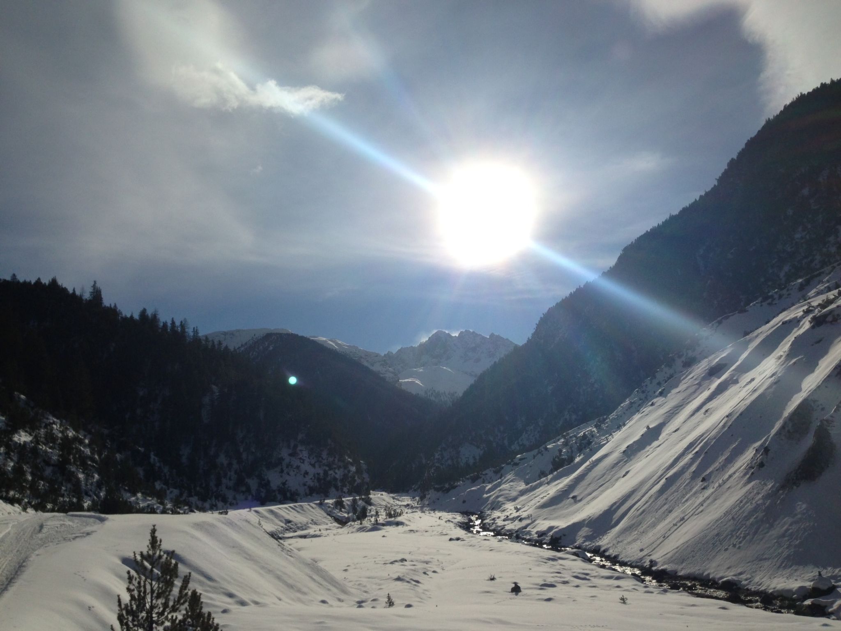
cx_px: 420
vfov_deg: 42.9
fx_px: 802
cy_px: 316
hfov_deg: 55.4
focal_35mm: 33
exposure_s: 1/9091
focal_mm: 4.13
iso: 50
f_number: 2.4
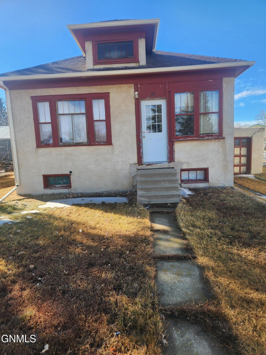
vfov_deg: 73.9
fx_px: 236
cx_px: 133
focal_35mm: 23
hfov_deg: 58.9
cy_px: 178
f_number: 1.8
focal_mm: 5.4
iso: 20
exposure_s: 1/622
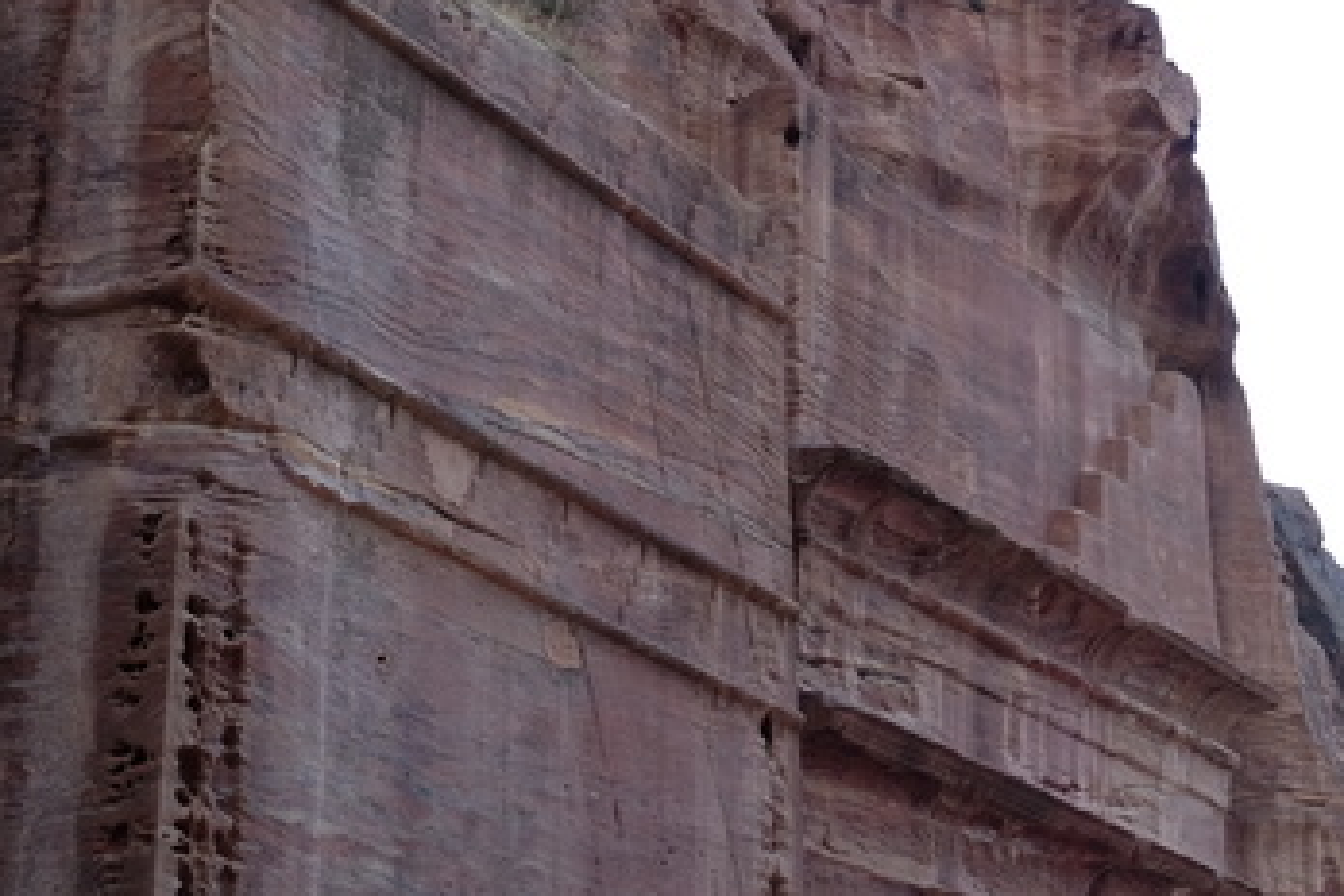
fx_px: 2800
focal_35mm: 75
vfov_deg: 17.8
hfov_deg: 26.6
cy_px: 881
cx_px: 1012
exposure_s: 1/110
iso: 200
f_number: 3.2
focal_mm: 22.3
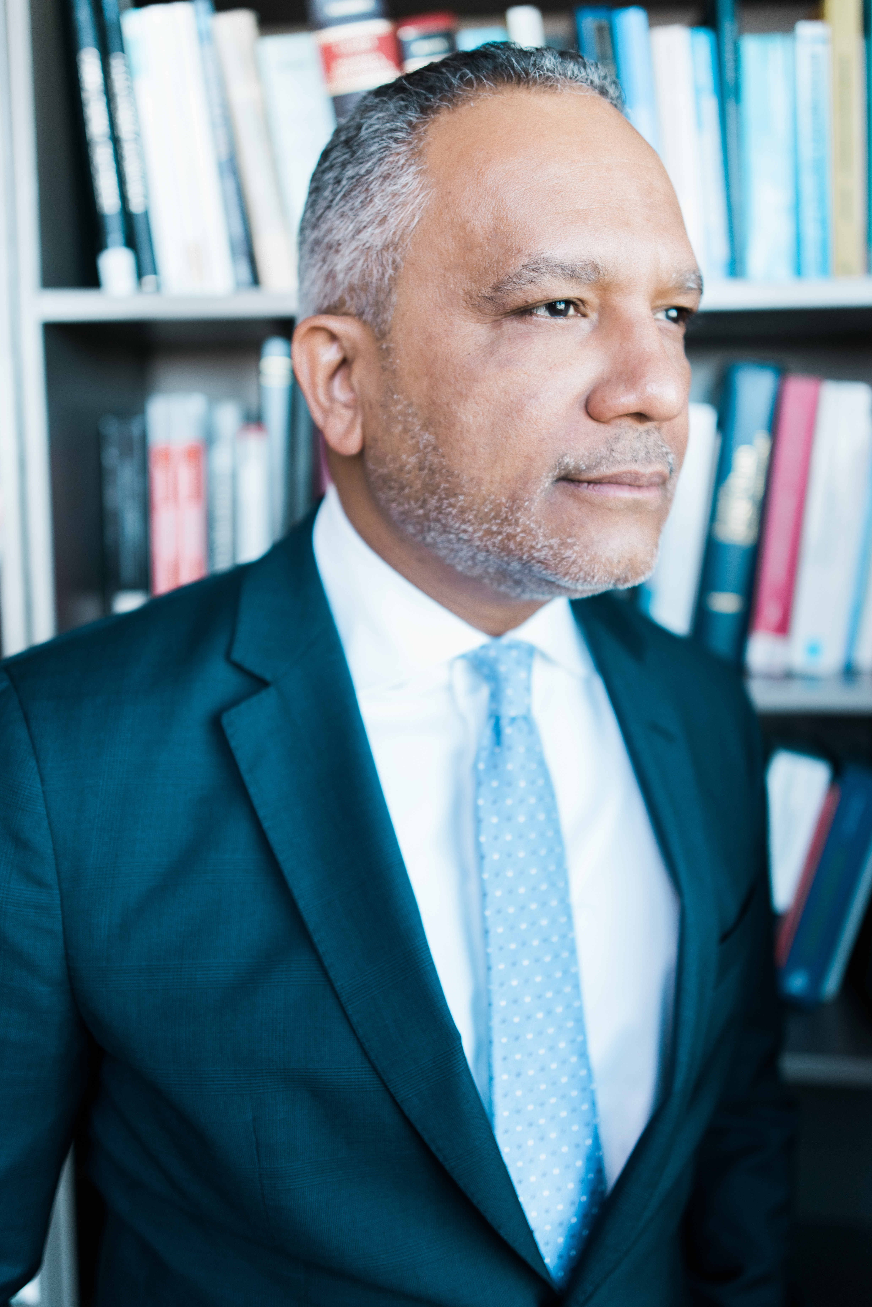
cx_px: 436
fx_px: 1162
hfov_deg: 41.1
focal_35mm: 32
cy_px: 654
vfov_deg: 58.7
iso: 320
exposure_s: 1/320
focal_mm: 32
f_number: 2
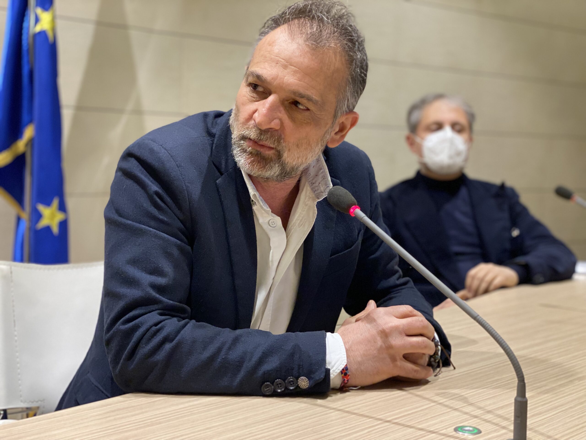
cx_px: 293
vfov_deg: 28.0
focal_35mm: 52
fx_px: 880
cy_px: 220
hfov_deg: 36.8
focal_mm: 6
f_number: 2
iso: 160
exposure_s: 1/50
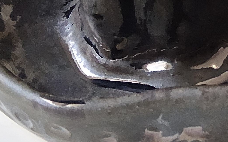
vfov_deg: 13.2
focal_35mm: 97
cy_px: -24
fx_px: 603
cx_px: 280
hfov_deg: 20.0
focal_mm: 3.08
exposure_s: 1/120
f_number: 2
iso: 1000
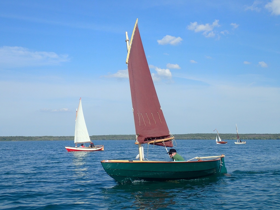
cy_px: 105
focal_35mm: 49
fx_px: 396
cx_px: 140
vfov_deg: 29.7
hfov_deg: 38.9
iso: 100
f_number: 4.5
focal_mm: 8.99
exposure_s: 1/640
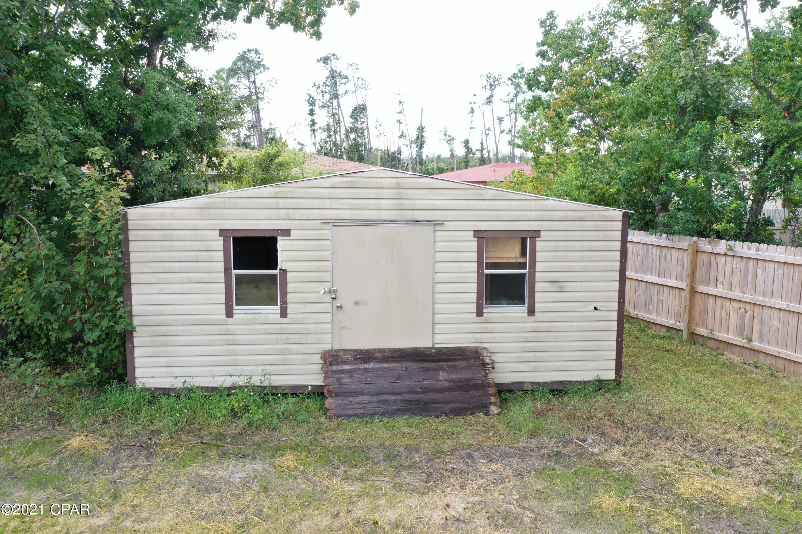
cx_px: 401
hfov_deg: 65.5
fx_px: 624
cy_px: 267
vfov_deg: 46.4
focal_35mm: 28
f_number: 4.5
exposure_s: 1/160
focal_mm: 10.26
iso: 100
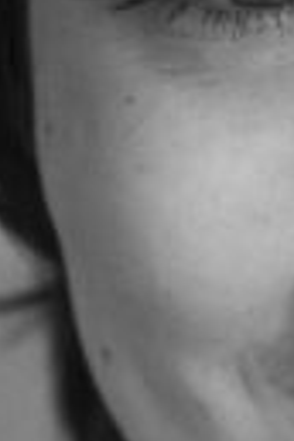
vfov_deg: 5.2
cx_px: 436
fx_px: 4863
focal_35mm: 397
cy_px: 420
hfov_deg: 3.5
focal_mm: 33
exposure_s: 1/125
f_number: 2.5
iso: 800
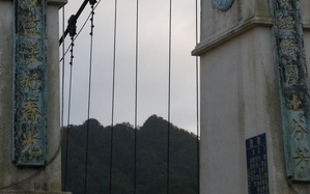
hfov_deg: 15.6
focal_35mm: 134
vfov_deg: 9.7
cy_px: -33
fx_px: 1132
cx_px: 139
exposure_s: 1/125
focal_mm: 10.4
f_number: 4
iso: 100
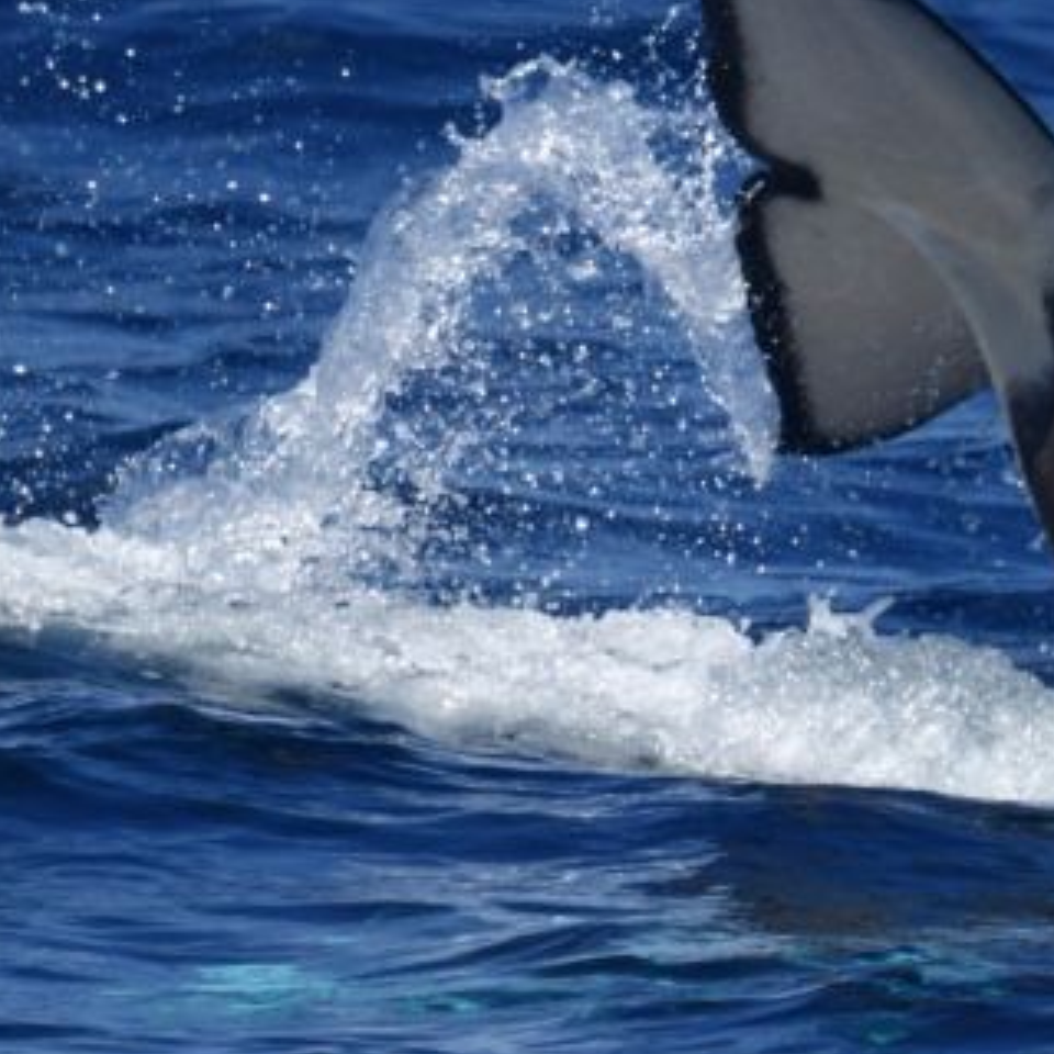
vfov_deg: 1.4
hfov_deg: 1.4
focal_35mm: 1274
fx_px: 43887
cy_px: 347
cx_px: 912
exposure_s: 1/8000
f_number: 6.3
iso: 900
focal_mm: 600
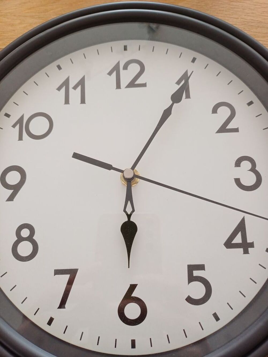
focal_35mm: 25
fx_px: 258
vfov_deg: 69.4
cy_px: 178
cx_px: 134
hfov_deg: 54.9
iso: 100
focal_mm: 4.65
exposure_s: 1/50
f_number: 1.8
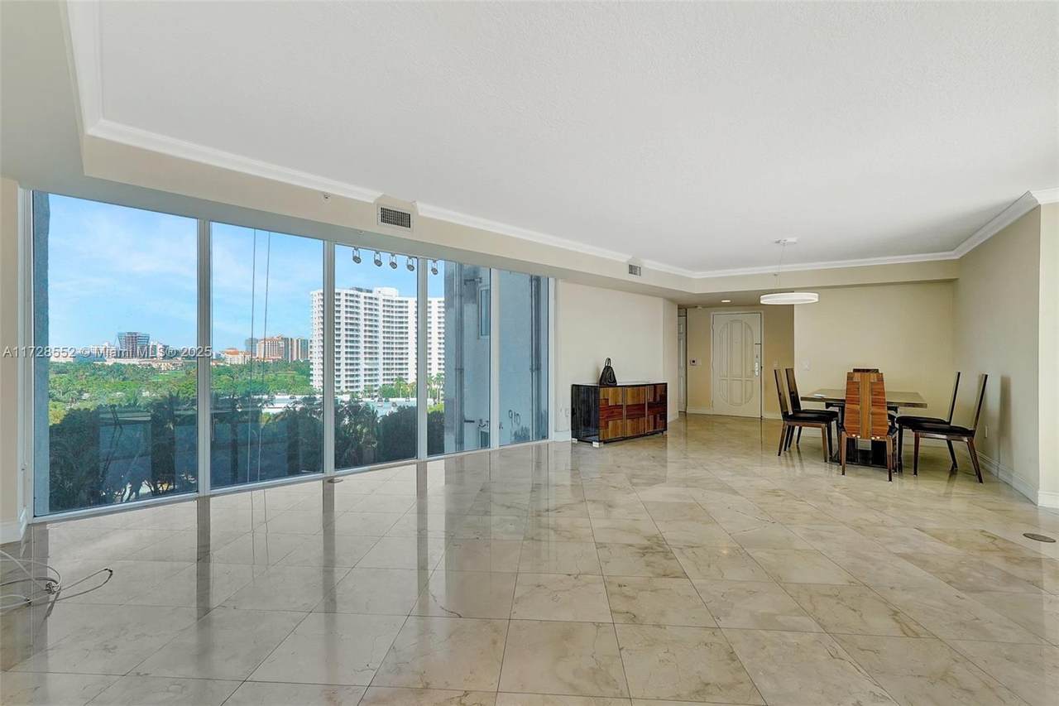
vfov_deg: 72.0
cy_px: 353
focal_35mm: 16
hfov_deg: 95.0
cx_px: 530
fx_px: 485
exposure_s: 1/60
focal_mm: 16.5
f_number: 13
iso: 640
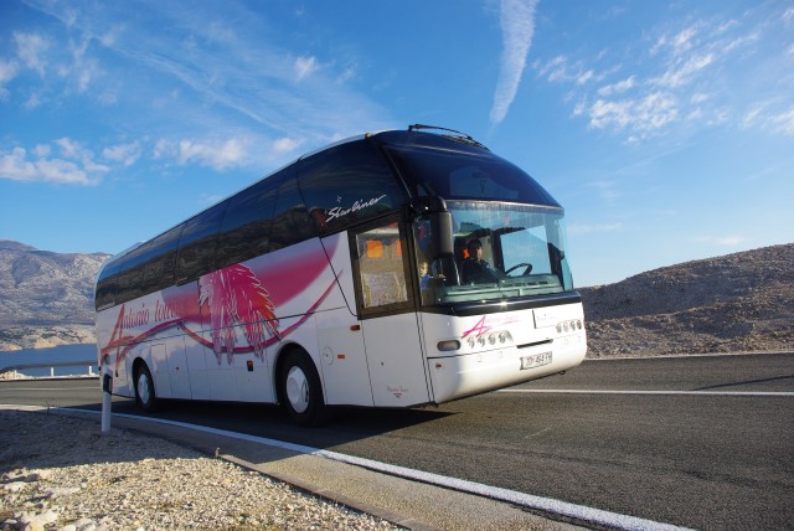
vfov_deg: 48.0
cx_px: 397
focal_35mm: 27
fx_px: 596
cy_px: 266
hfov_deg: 67.3
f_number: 9.5
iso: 100
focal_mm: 18
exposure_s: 1/180
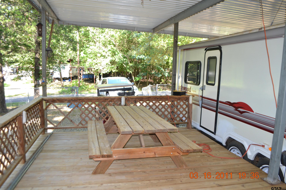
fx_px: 214
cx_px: 143
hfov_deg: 67.4
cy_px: 95
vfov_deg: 47.9
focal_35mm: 27
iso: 400
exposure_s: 1/125
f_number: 4
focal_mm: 18
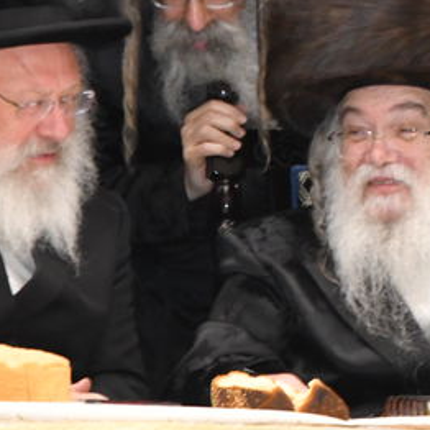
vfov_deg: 2.5
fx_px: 9894
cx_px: 555
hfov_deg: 2.5
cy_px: -48
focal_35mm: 704
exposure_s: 1/160
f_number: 9
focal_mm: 155
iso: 3600
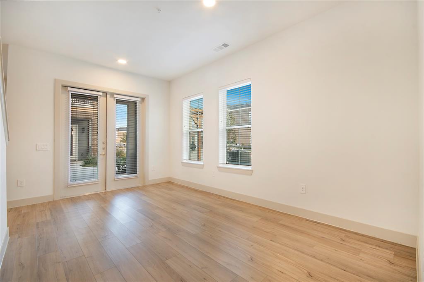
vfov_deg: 77.3
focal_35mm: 15
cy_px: 141
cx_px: 212
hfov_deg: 100.4
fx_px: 177
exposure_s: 1/10
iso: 100
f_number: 11
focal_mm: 10
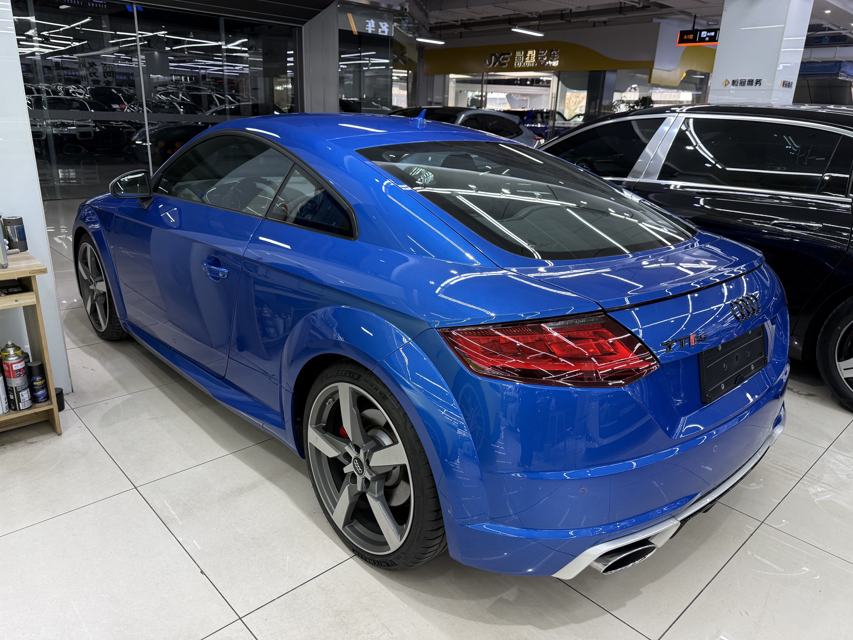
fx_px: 591
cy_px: 320
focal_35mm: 24
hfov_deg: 71.6
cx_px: 426
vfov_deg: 56.8
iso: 160
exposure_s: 1/100
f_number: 1.78
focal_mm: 6.76
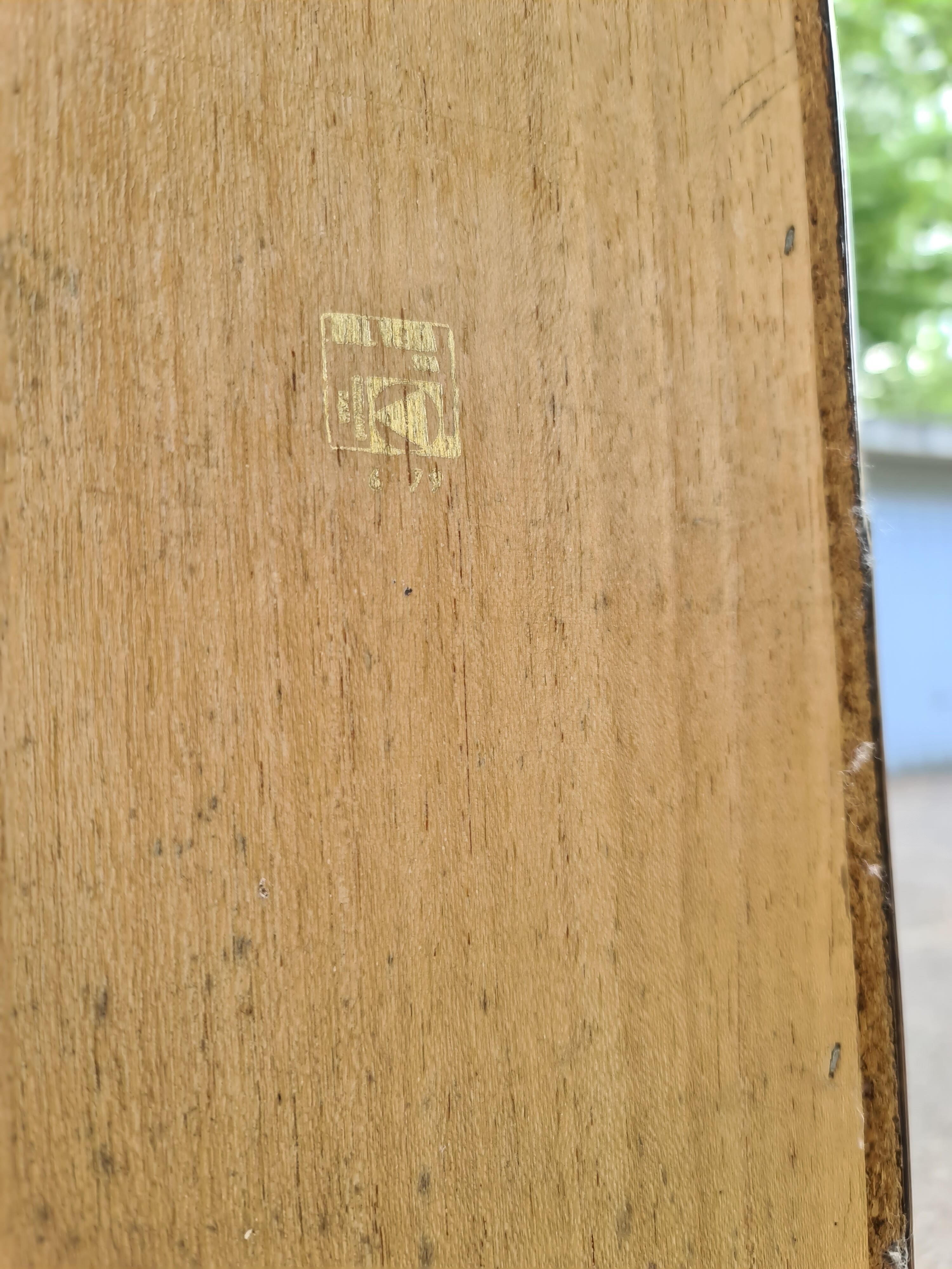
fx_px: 917
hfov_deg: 54.9
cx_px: 476
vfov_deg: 69.4
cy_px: 634
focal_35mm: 25
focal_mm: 7
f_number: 1.8
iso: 50
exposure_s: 1/100
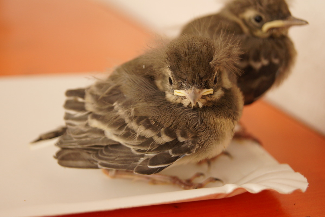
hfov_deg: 27.0
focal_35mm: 75
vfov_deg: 18.2
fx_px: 677
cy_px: 108
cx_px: 162
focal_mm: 50
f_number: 5.6
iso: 500
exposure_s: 1/80
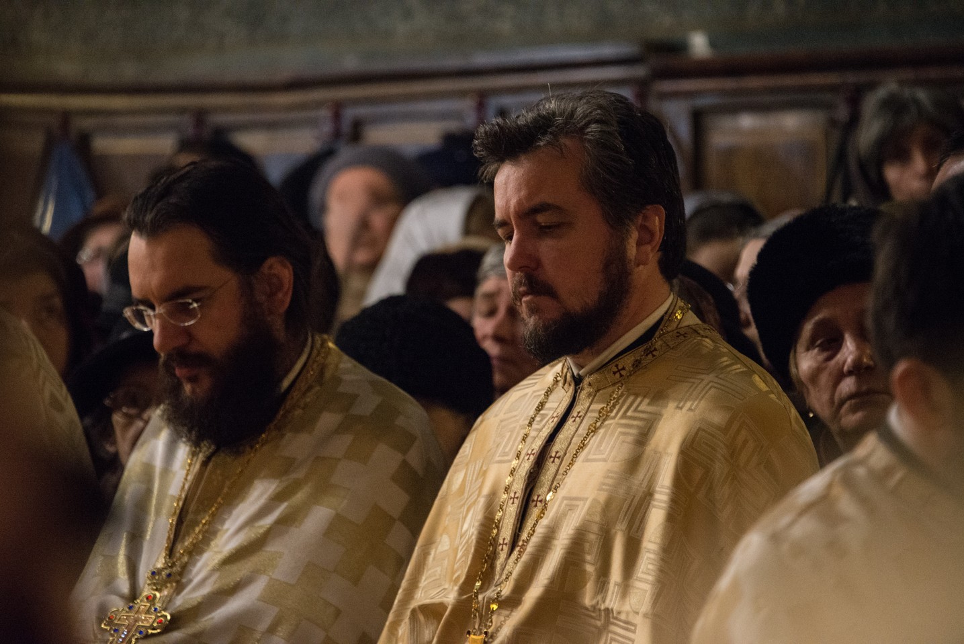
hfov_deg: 8.9
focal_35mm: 230
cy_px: 322
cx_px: 482
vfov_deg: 6.0
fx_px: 6161
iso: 5000
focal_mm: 230
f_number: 5.6
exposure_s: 1/30
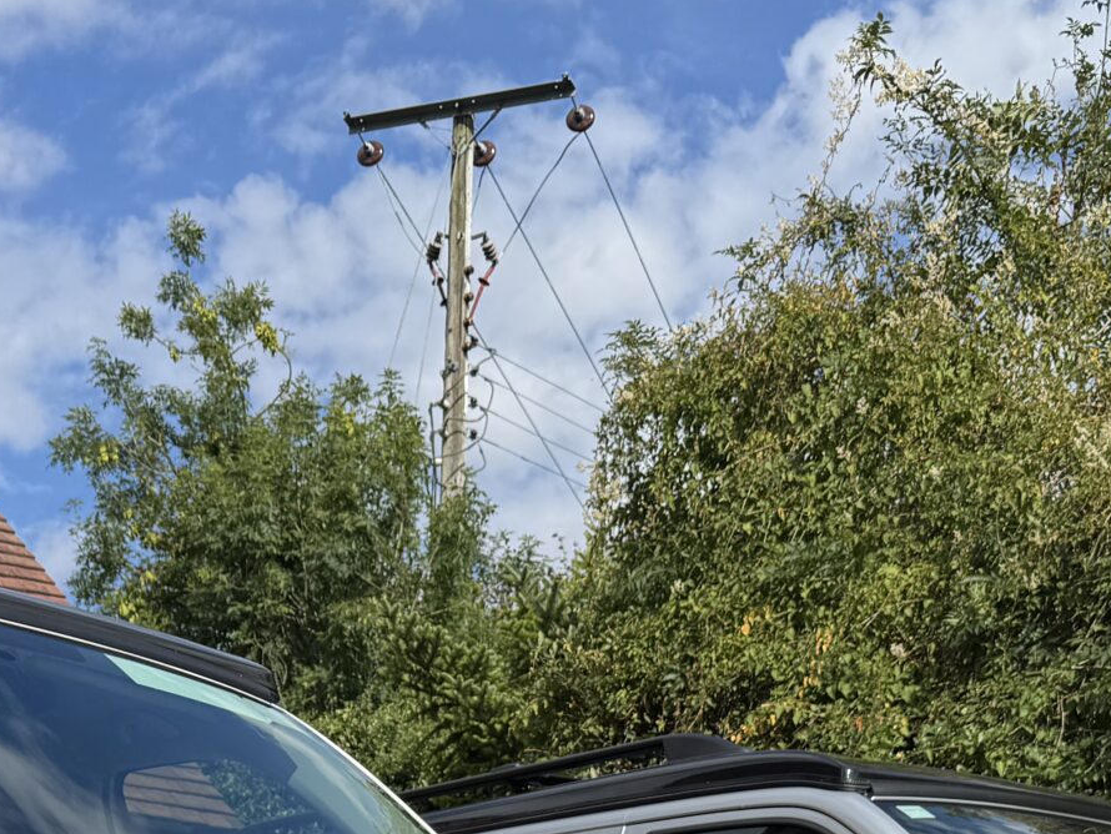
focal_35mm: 69
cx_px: 423
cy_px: 1116
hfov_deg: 28.1
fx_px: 2215
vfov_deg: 19.5
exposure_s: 1/4950
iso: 80
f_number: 1.78
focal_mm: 6.76
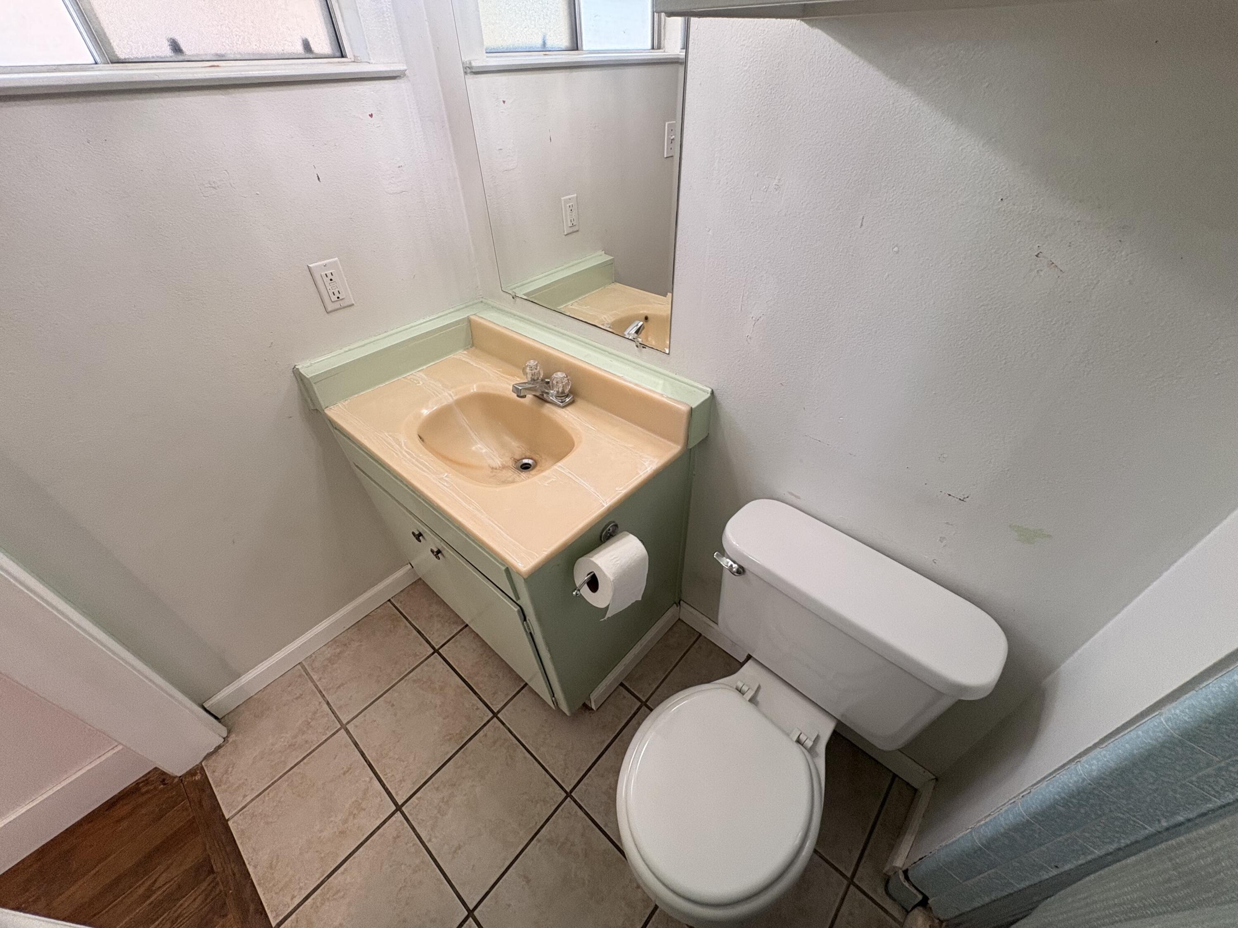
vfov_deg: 85.7
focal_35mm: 14
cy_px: 464
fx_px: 501
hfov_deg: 102.1
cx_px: 619
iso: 200
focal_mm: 2.22
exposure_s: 1/120
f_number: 2.2
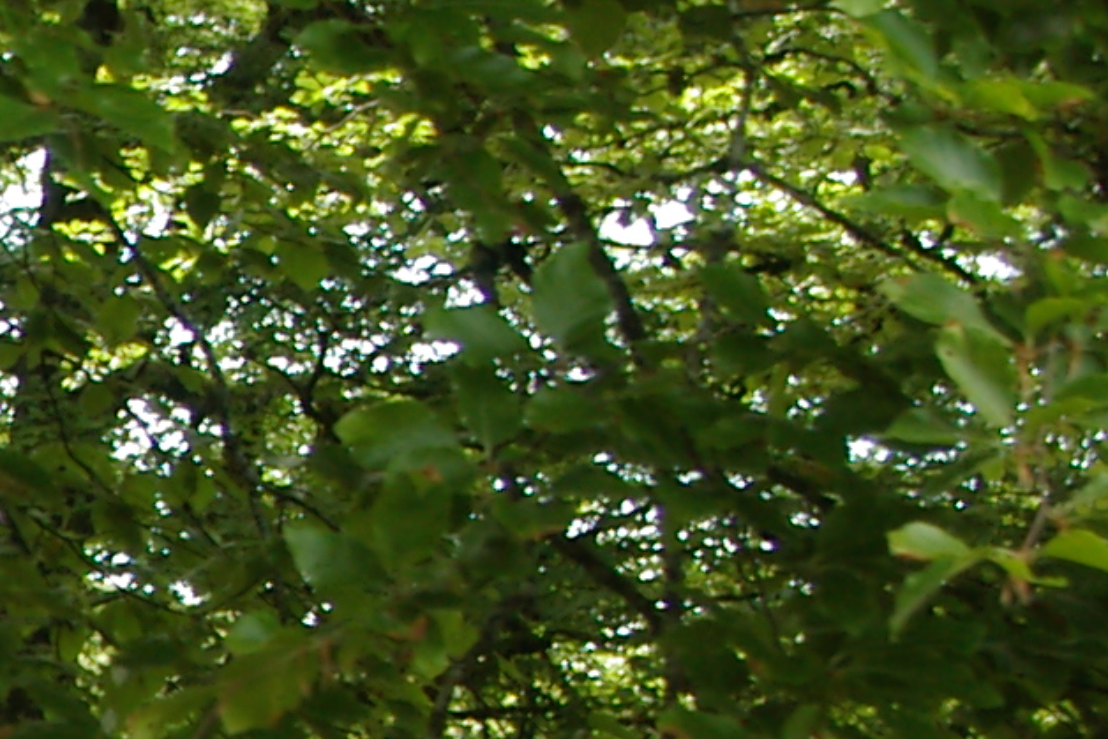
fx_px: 7739
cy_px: 1026
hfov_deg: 7.9
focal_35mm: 251
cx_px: -1036
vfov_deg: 5.4
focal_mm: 35
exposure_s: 1/90
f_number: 8
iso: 400
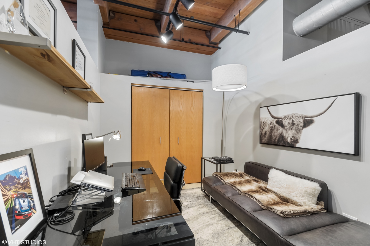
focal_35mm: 15
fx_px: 154
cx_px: 185
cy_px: 123
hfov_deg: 100.4
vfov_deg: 77.2
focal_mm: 10
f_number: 11
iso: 100
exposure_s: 6
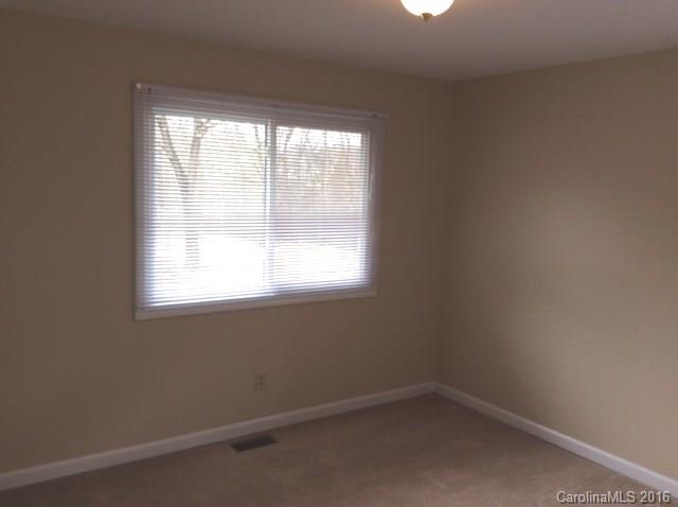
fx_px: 626
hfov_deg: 56.9
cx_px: 339
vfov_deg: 44.1
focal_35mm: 32
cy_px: 254
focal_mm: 3.3
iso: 40
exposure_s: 1/30
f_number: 2.4
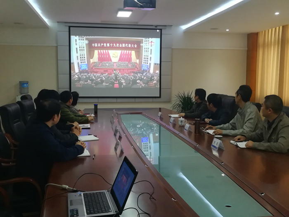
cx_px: 144
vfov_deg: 38.7
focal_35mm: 37
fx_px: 309
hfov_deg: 50.1
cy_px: 108
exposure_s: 1/33.3
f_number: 2.2
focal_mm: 3.83
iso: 320
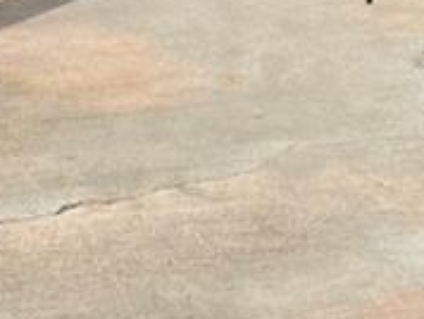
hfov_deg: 11.3
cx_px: 141
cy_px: -186
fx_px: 2146
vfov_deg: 8.3
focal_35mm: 175
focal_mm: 5.1
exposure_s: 1/5917
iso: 32
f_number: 1.6
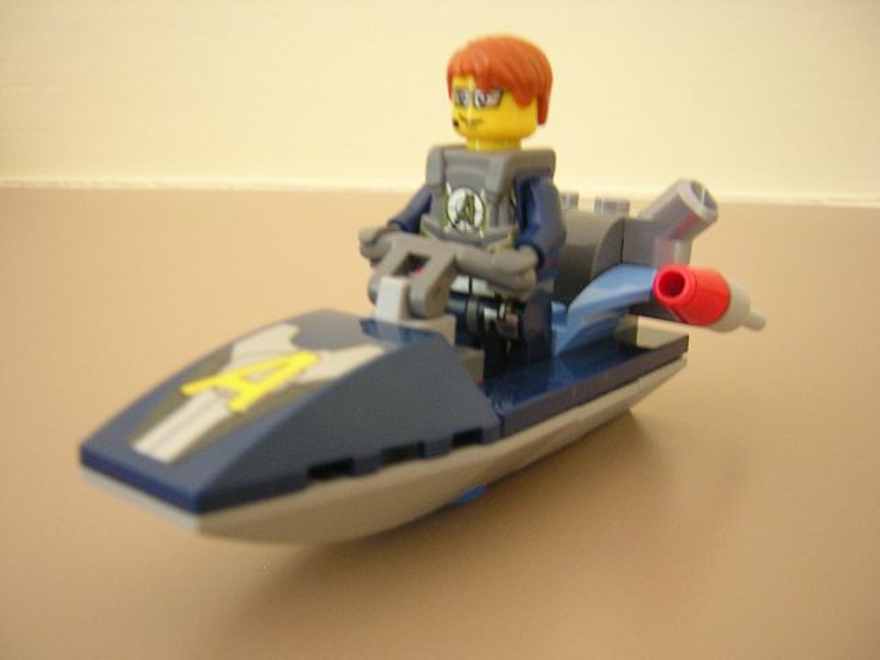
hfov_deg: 51.4
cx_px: 440
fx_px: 915
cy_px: 330
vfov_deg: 39.7
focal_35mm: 36
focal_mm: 4.7
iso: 379
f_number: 2.6
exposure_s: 1/3.6
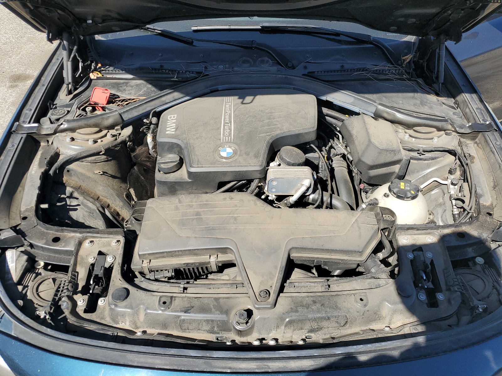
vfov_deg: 53.1
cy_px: 188
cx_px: 251
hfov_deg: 67.3
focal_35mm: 26
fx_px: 377
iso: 50
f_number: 1.5
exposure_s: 1/1667
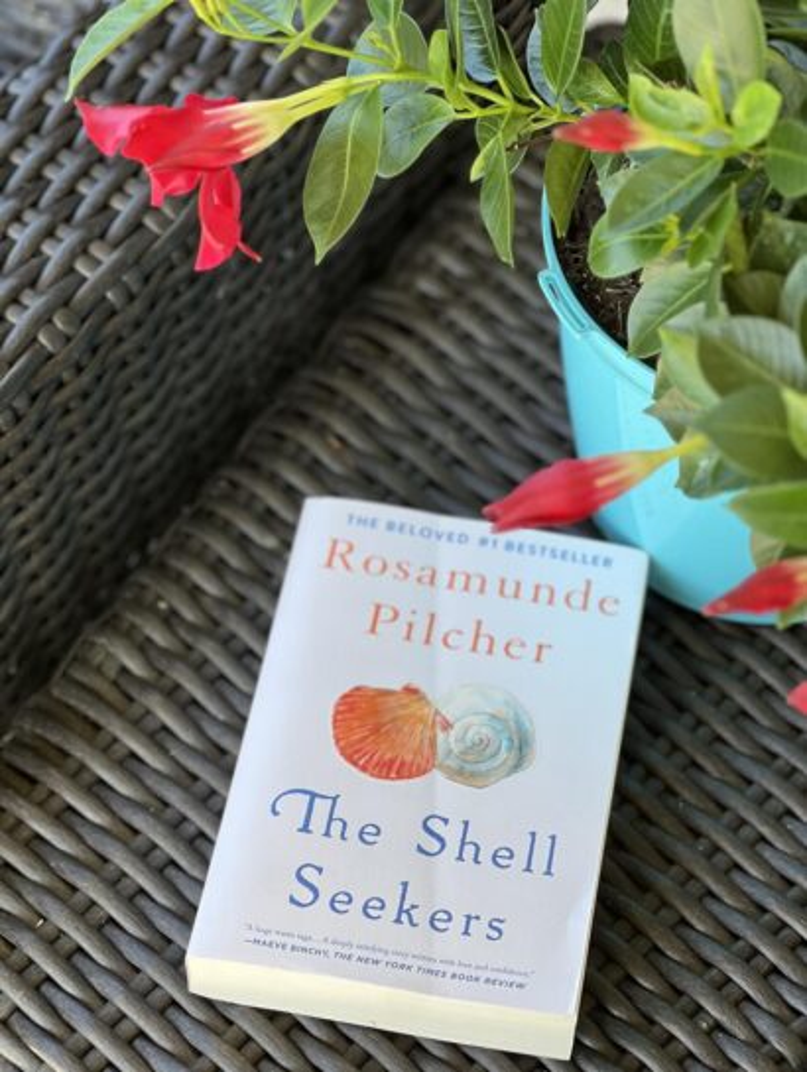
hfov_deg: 19.2
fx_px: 2389
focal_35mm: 77
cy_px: 536
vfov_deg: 25.3
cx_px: 404
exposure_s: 1/121
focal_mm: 9
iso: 32
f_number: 2.8
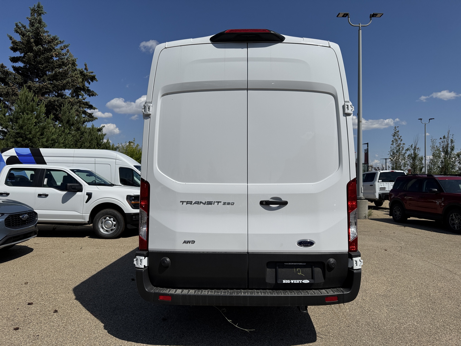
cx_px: 230
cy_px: 173
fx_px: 320
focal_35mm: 24
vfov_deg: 56.8
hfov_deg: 71.6
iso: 64
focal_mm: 6.76
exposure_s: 1/12346
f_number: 1.78
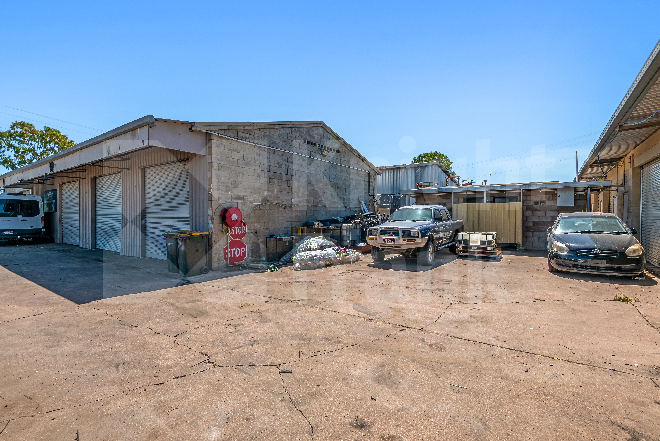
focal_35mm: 16
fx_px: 293
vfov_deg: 73.8
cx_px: 330
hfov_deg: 96.7
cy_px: 220
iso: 100
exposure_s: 1/200
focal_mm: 16
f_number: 8
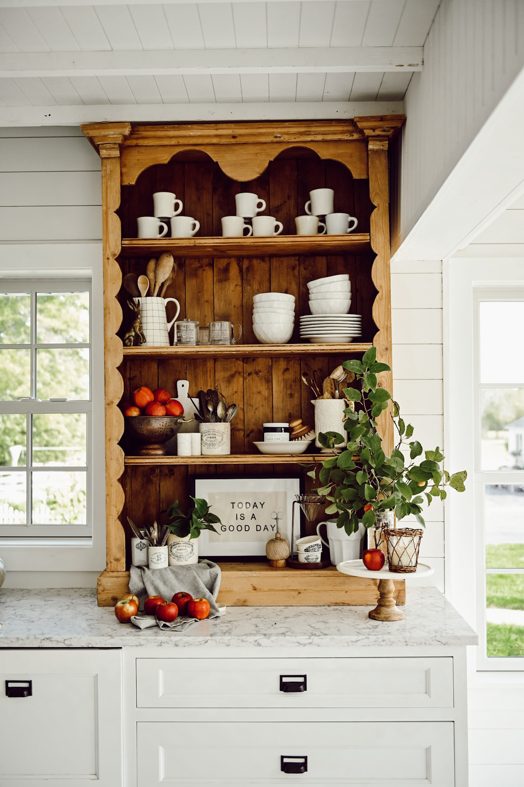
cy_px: 394
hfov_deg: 36.8
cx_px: 262
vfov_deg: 53.2
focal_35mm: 36
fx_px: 787
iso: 400
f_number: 2.8
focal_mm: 36
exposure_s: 1/640
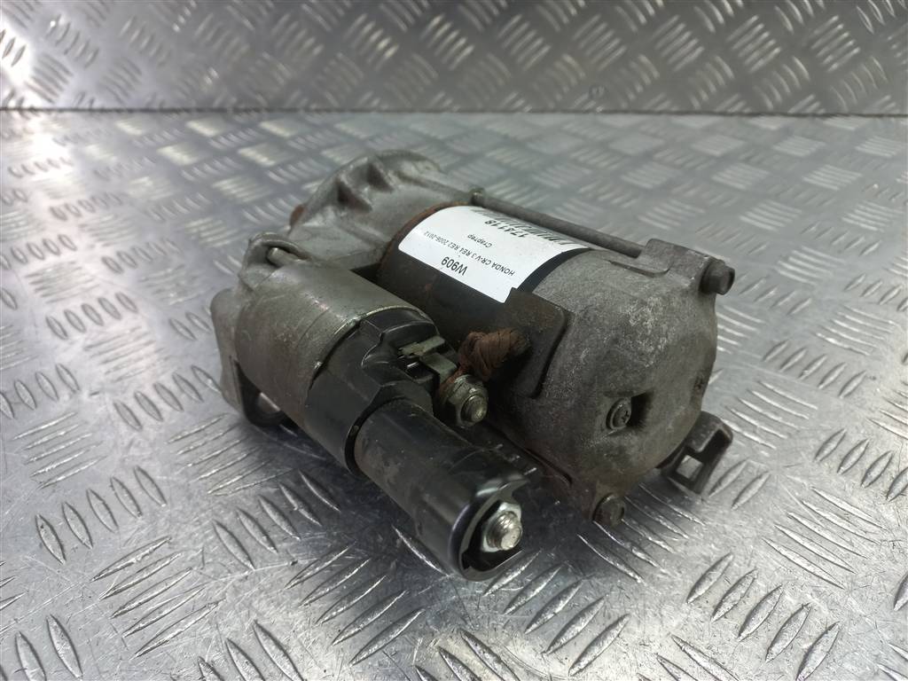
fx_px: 656
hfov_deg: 69.4
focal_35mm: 25
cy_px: 340
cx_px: 454
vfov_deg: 54.9
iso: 80
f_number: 1.8
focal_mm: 4.6
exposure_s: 1/50
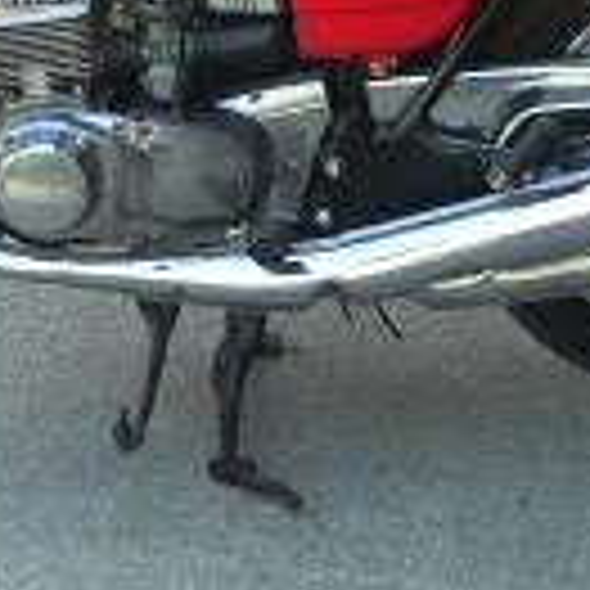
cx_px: 225
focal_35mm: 133
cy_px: -18
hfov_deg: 13.1
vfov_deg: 12.9
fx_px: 2565
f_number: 2.8
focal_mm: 7.4
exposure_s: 1/60
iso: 80
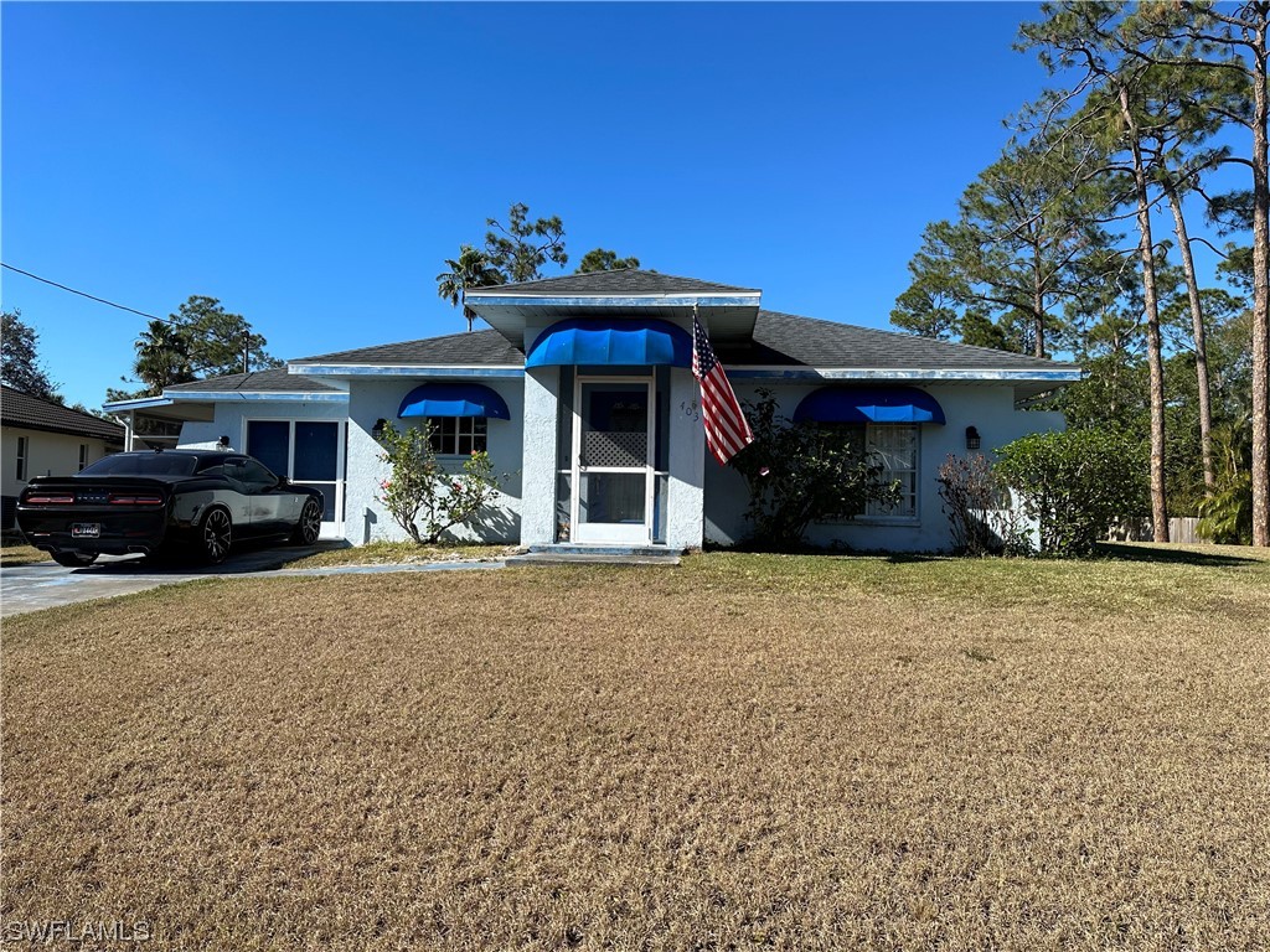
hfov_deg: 71.6
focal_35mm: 24
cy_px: 476
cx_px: 635
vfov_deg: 56.8
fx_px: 881
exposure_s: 1/4016
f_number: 1.78
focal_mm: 6.86
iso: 80
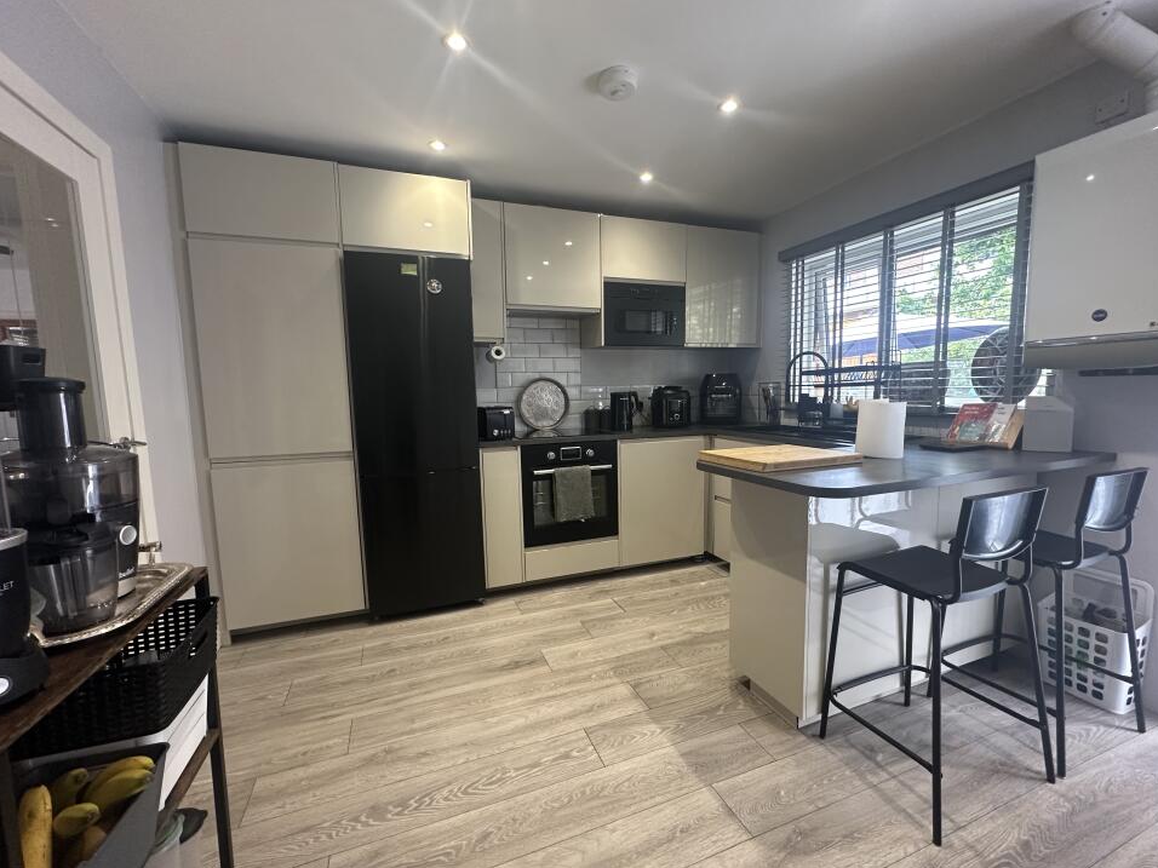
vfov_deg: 81.7
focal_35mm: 15
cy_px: 444
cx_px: 591
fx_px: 502
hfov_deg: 98.2
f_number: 2.2
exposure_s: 1/100
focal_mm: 2.22
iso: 200
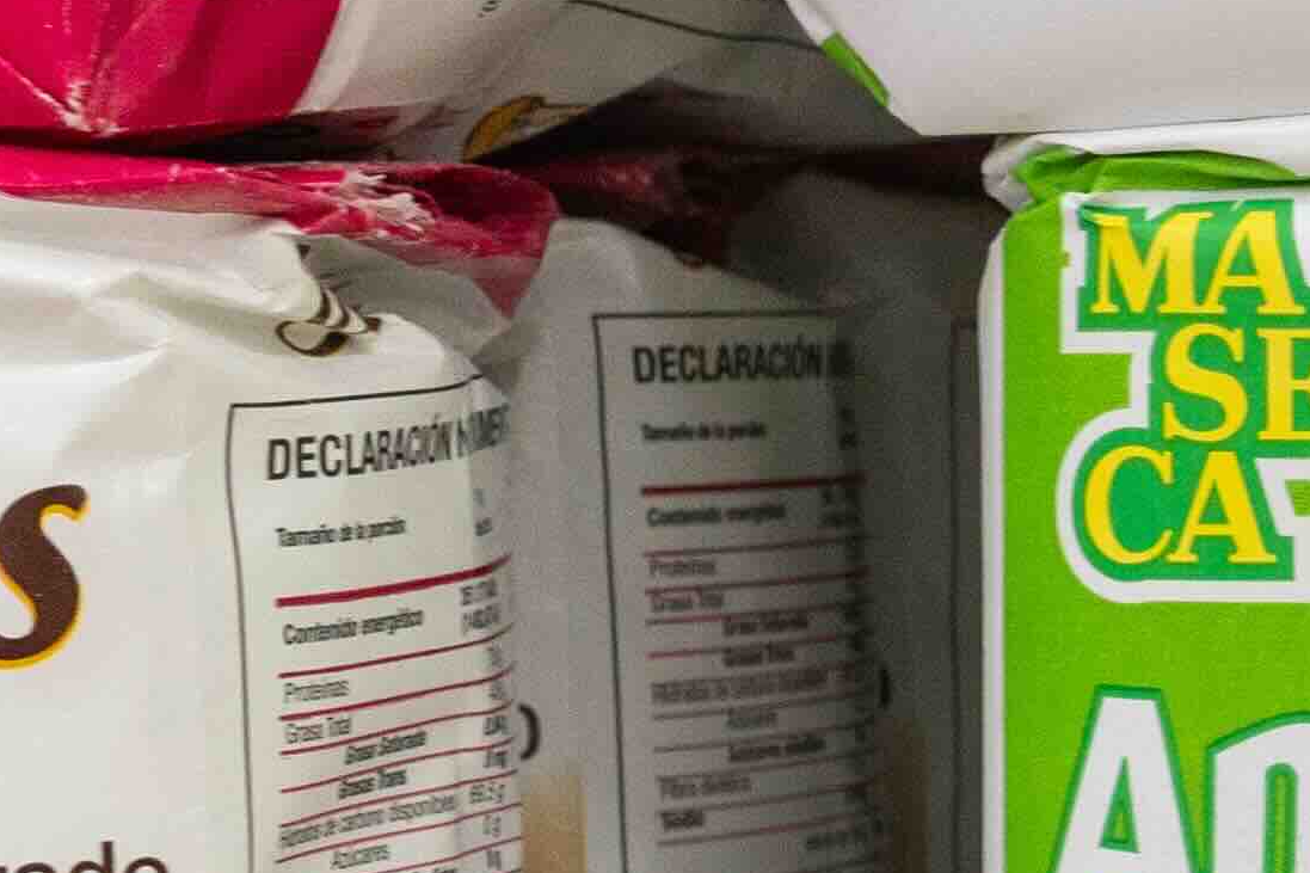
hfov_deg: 10.4
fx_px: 5966
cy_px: 641
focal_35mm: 164
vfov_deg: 8.4
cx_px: 3363
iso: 400
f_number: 4
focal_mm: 20
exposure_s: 1/100
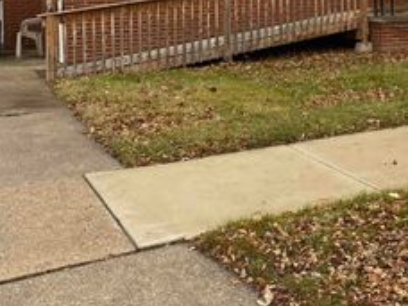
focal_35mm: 57
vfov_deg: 24.4
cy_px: -3
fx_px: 672
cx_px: 329
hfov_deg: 32.8
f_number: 1.8
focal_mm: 4.25
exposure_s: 1/122
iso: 64
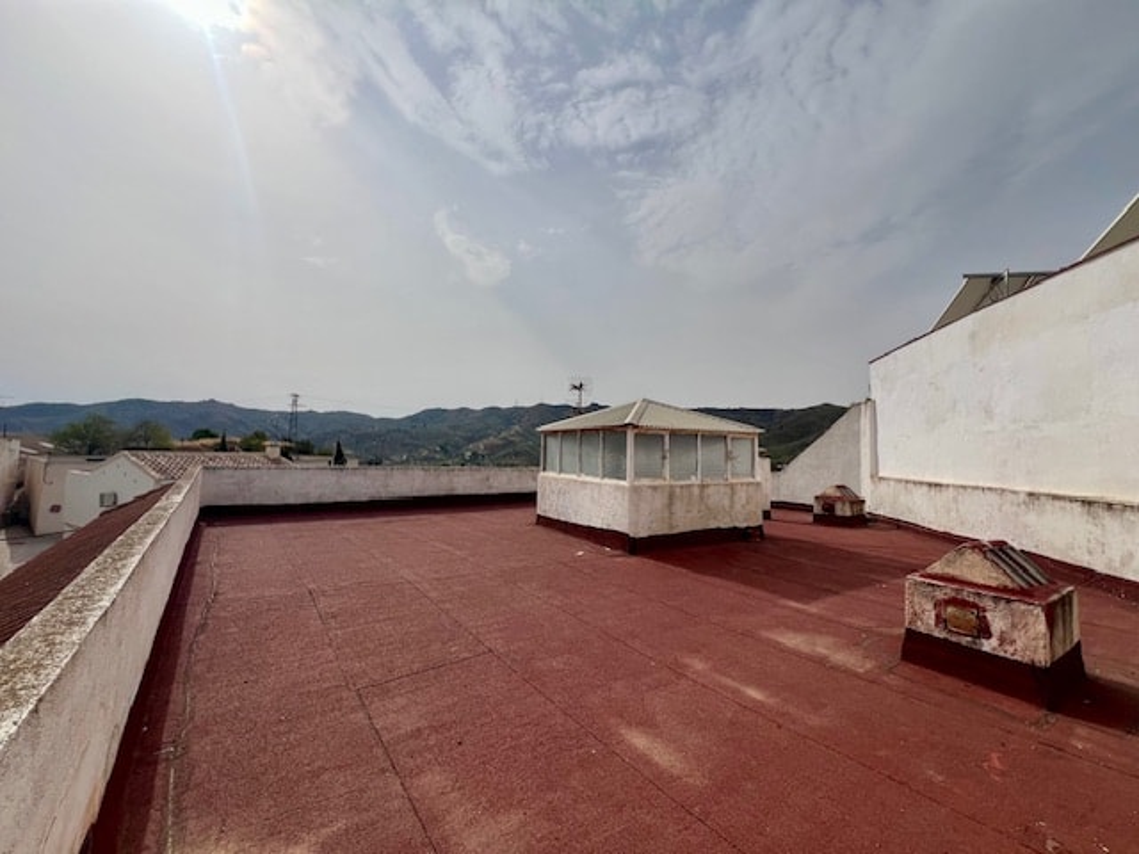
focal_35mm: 13
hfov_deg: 106.2
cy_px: 427
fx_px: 428
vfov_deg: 89.9
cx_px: 570
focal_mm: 1.57
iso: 40
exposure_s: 1/5000
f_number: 1.8
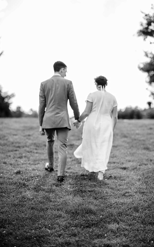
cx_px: 81
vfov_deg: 23.8
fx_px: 584
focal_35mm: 87
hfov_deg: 15.0
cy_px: 124
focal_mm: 85
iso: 200
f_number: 1.8
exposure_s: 1/2500
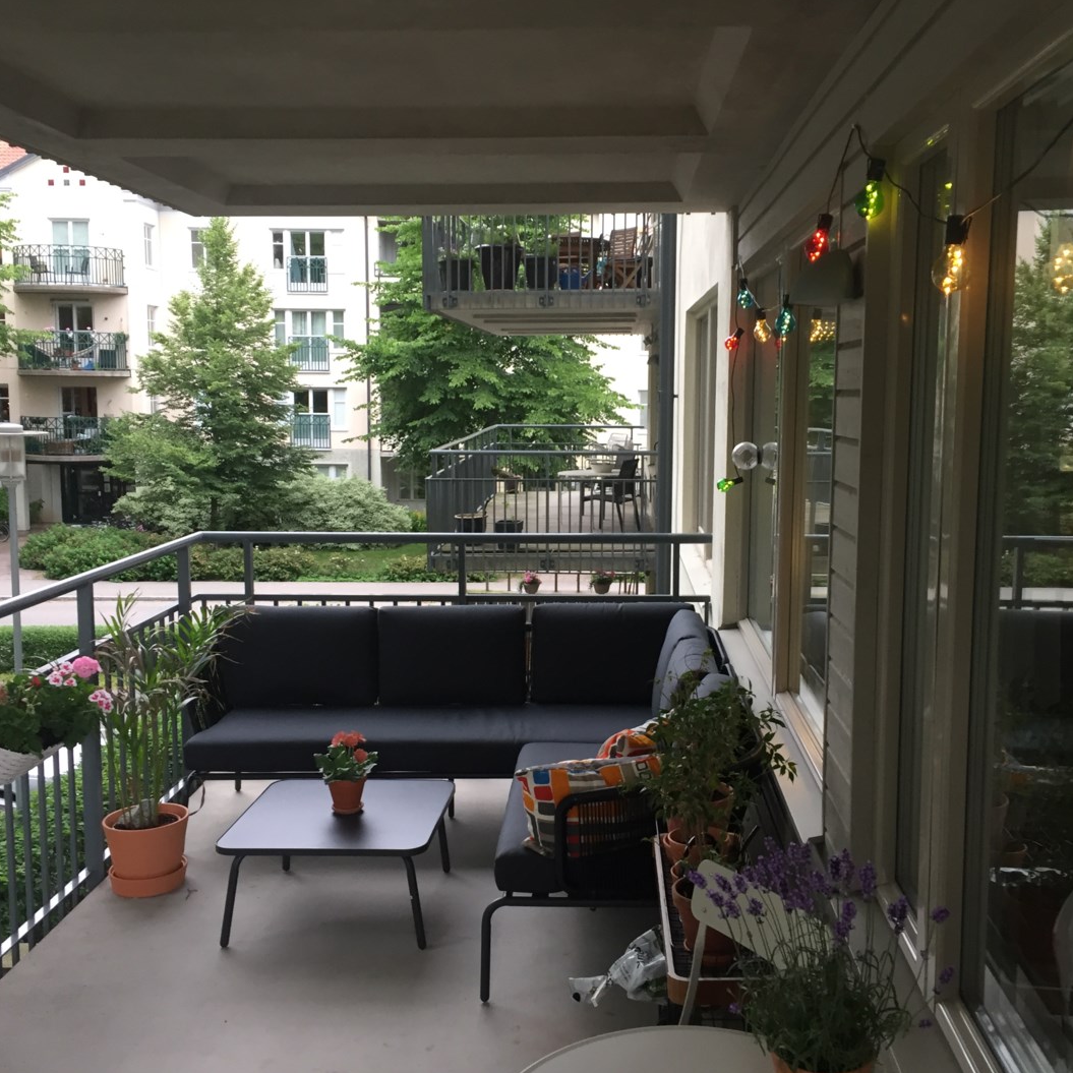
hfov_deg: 47.2
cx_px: 579
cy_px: 527
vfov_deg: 47.2
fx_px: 1227
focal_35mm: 35
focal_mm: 4.15
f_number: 2.2
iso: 100
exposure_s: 1/33
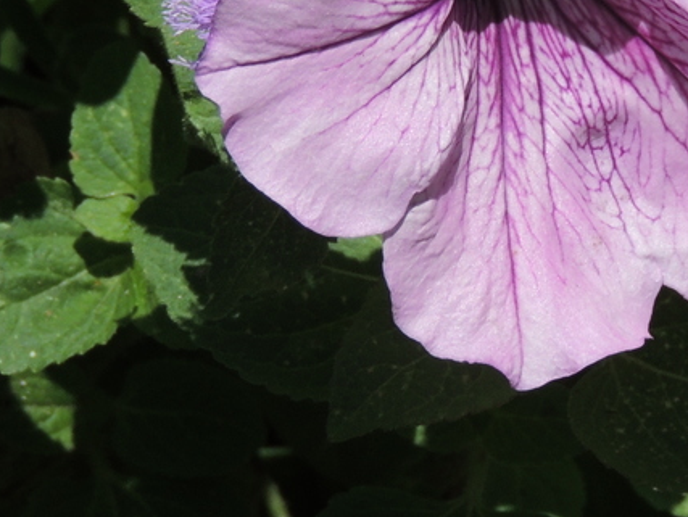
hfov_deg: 3.3
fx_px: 11915
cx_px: 636
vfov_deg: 2.5
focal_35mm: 599
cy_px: -26
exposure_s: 1/1000
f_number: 4.6
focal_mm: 35.6
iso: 100
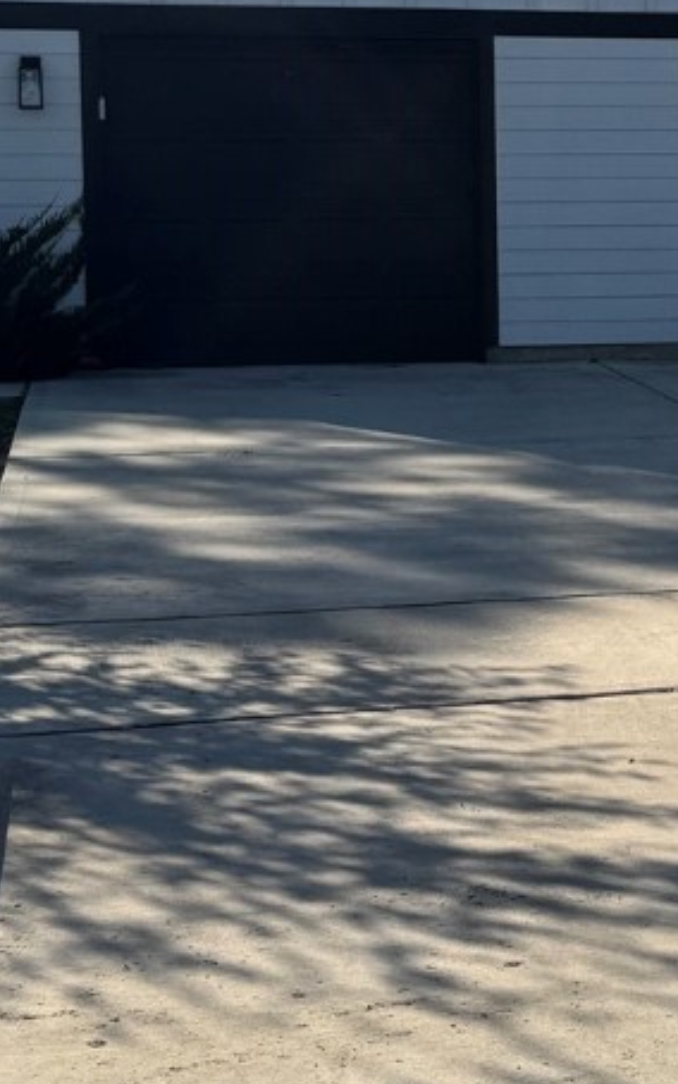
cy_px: 275
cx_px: 740
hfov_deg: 14.8
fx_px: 2541
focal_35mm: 86
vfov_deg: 23.8
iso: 80
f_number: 1.78
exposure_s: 1/5814
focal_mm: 6.76
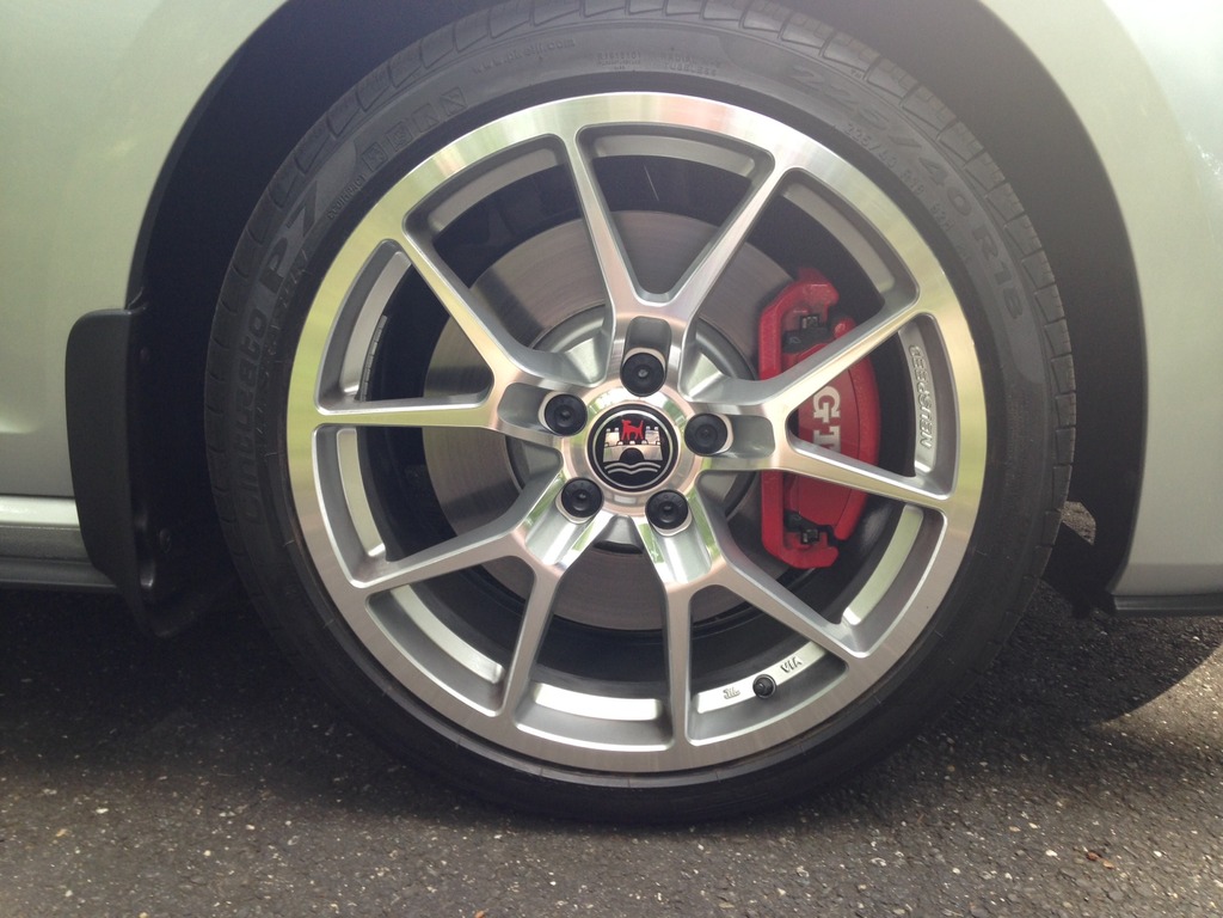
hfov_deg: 55.4
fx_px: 1166
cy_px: 459
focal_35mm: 33
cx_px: 612
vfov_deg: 42.9
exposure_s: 1/40
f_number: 2.4
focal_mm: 4.12
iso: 50
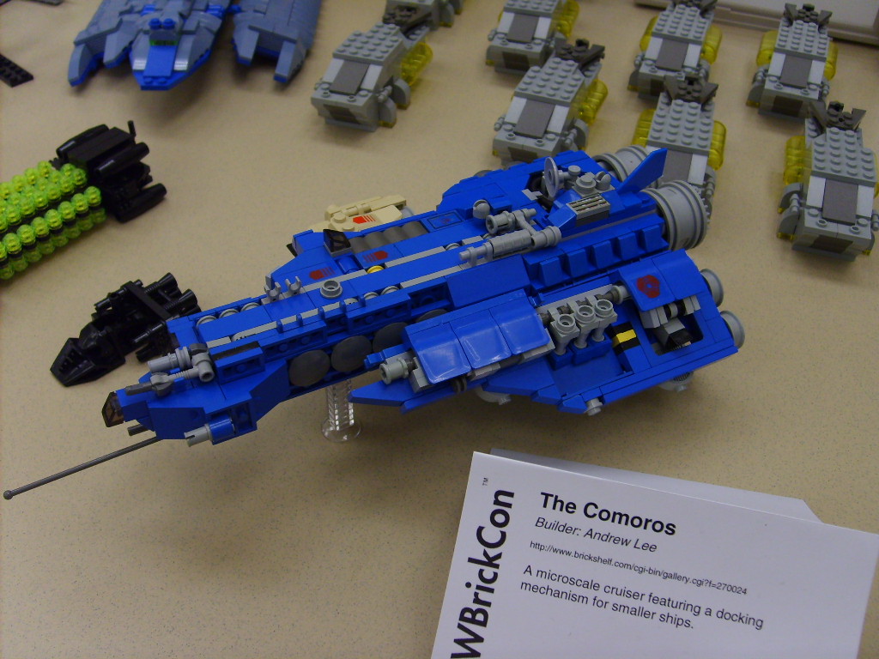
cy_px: 330
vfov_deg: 40.7
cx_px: 440
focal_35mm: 35
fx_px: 889
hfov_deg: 52.6
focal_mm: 5.8
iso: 100
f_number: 2.8
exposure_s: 1/30
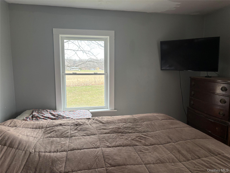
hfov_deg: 67.3
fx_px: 173
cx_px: 115
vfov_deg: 53.1
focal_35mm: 26
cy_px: 86
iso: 160
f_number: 1.6
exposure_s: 1/60
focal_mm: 5.96
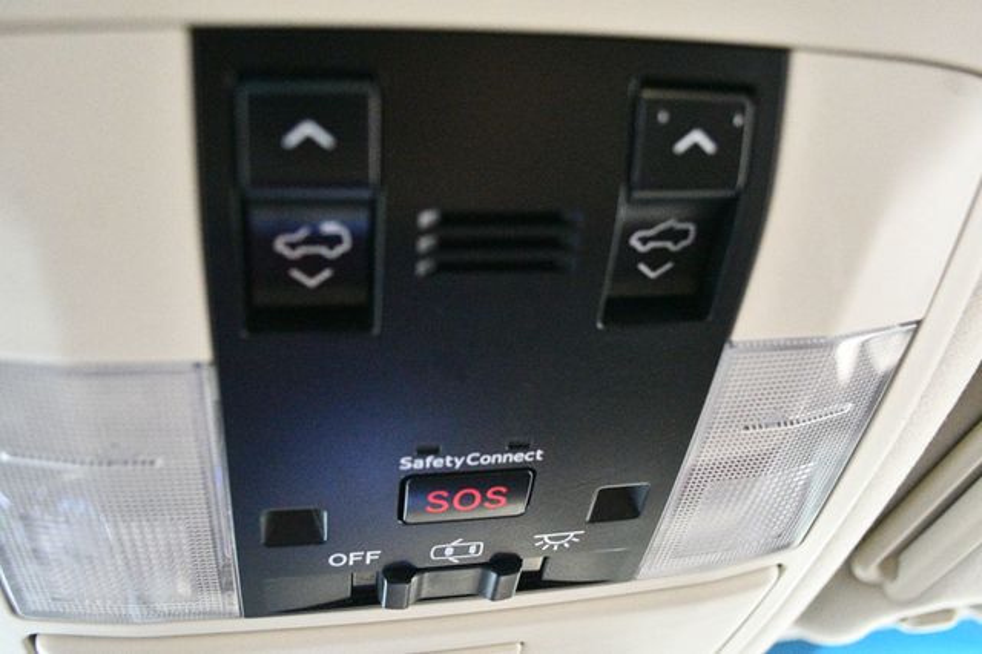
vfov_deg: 39.9
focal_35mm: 33
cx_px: 491
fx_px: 900
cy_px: 327
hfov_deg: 57.2
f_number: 4
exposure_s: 1/60
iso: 12800
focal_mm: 22
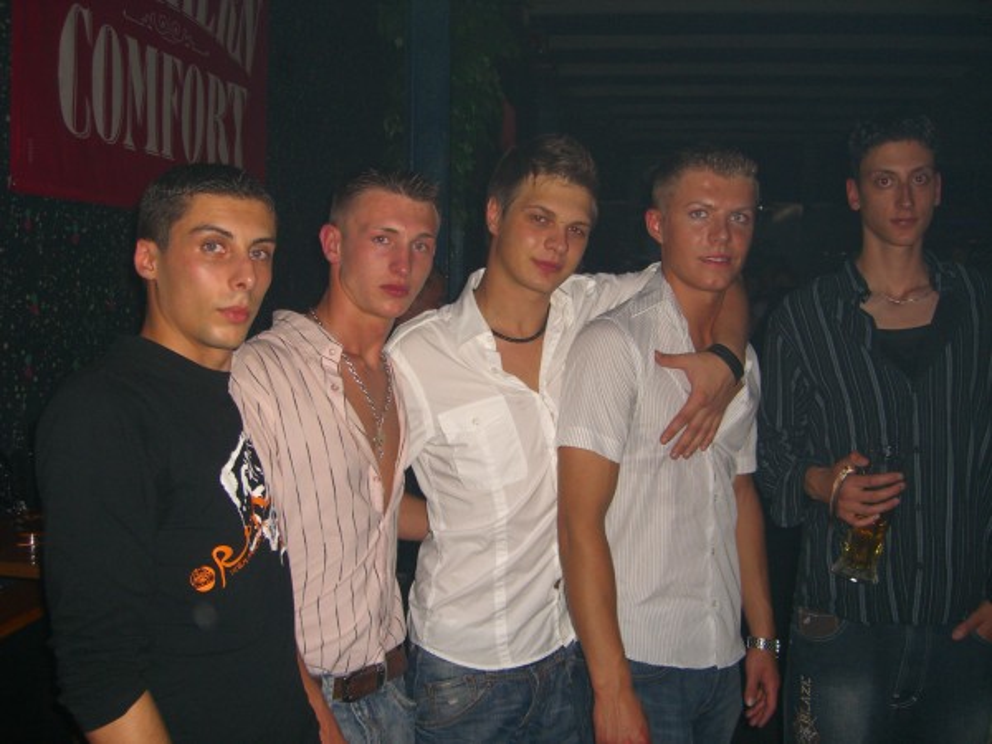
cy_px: 372
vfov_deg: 37.7
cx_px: 496
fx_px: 1089
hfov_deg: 49.0
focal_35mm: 38
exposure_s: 1/60
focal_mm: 7.9
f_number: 2.8
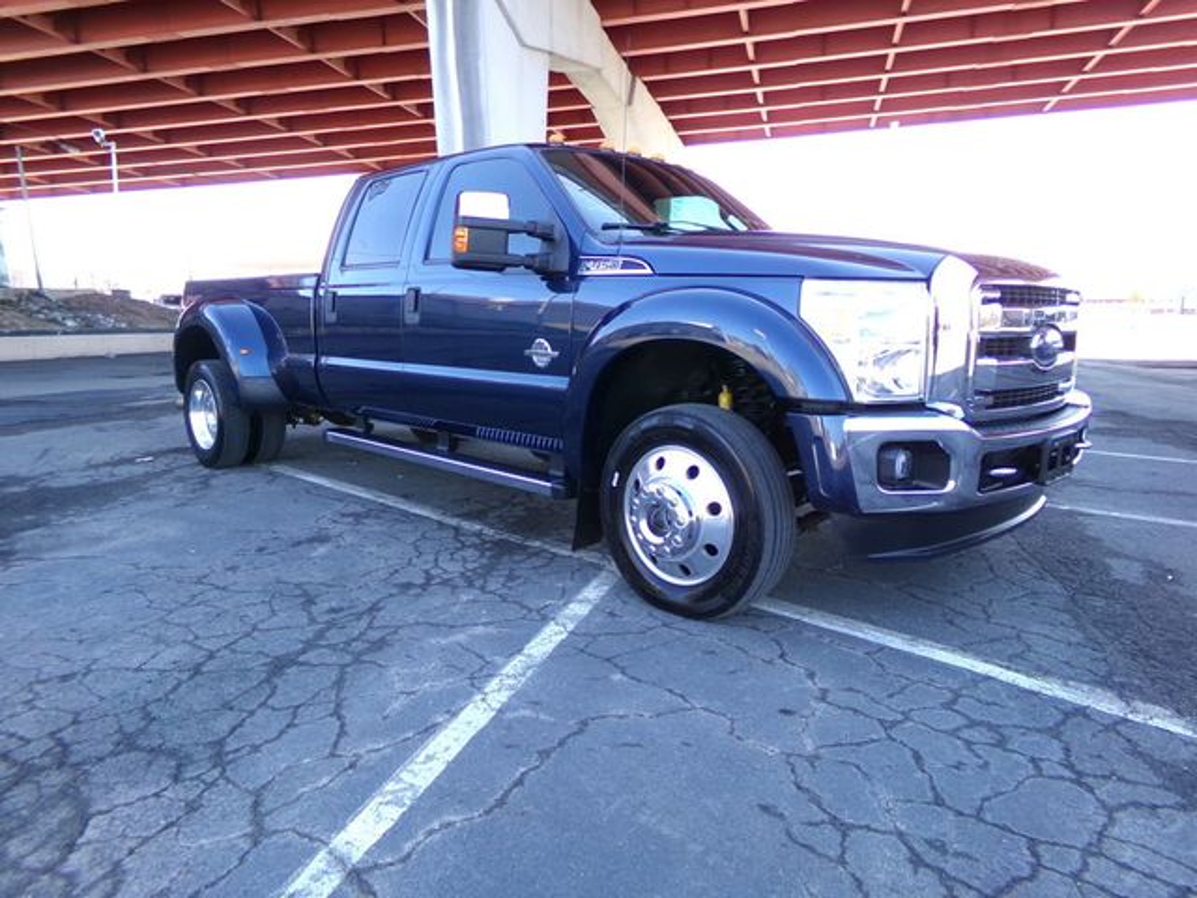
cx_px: 598
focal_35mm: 24
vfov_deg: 56.8
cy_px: 449
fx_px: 830
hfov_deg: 71.6
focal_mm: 4.3
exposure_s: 1/60
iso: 100
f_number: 3.7
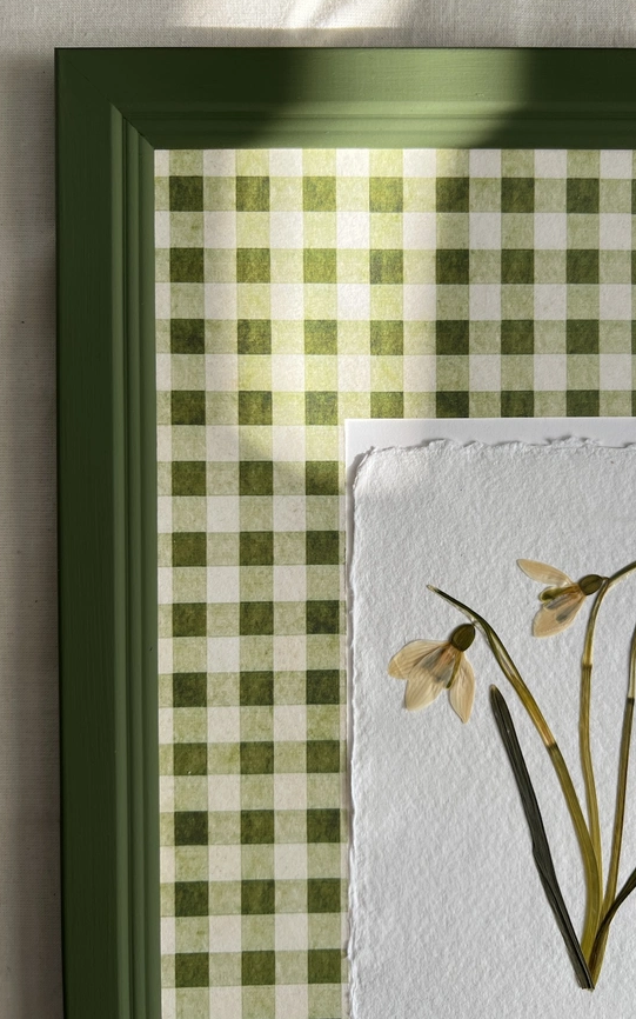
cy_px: 502
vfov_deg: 66.5
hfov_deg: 44.3
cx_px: 375
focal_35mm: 28
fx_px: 777
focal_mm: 5.7
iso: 32
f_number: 1.5
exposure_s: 1/125
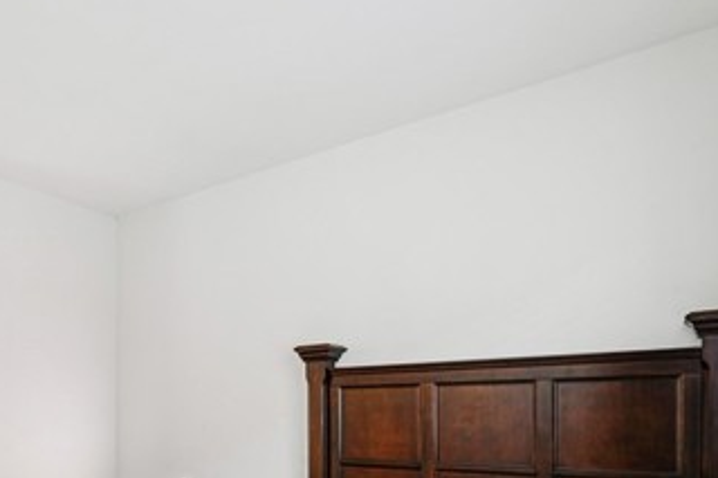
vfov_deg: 43.0
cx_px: 166
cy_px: 417
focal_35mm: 28
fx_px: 558
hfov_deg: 61.2
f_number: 8
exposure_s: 1/13
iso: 400
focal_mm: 14
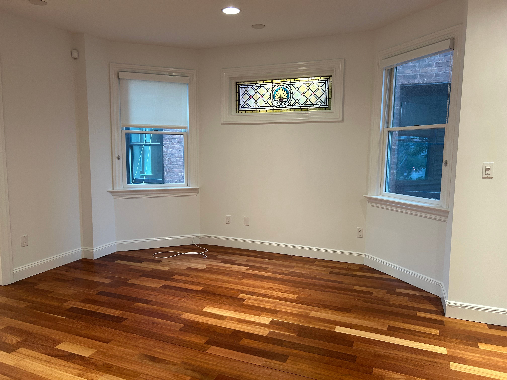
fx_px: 381
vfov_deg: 53.1
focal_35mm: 26
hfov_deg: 67.3
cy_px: 190
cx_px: 254
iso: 125
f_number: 1.5
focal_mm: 5.7
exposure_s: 1/60
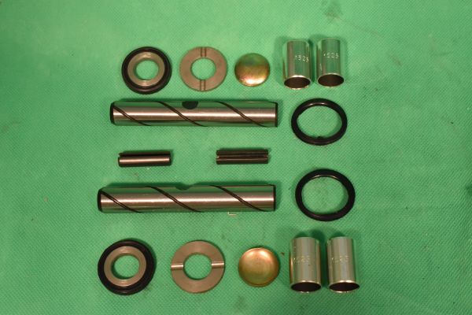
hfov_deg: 35.1
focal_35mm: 57
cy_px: 158
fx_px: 747
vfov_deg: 23.8
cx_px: 236
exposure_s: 1/60
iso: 1250
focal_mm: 38
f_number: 16
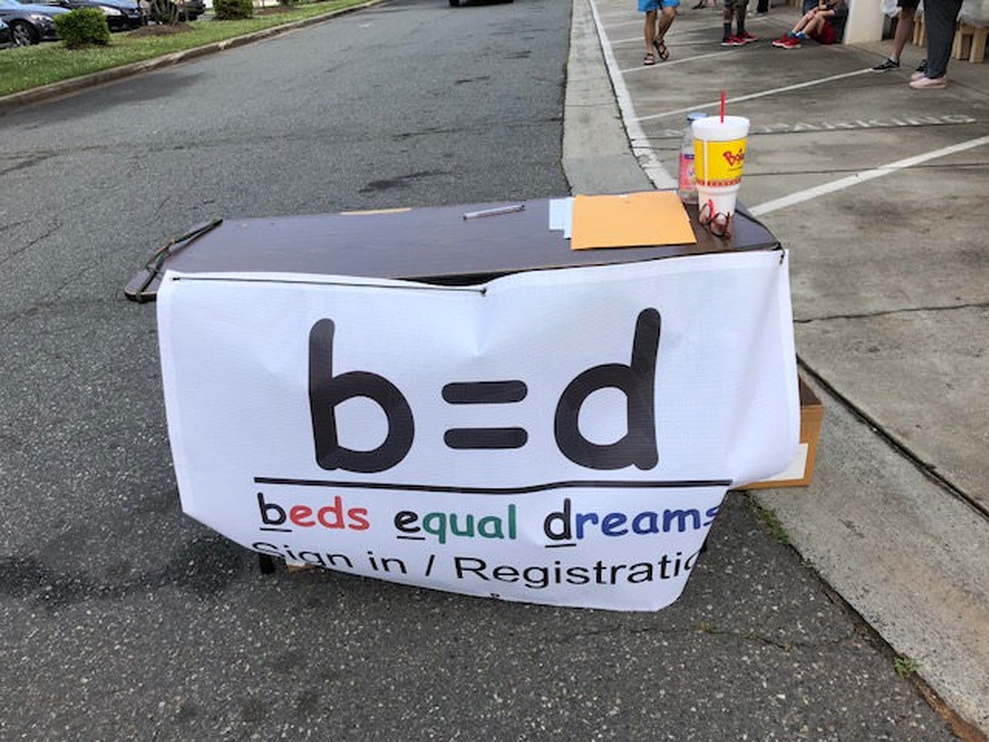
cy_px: 371
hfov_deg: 63.4
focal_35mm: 28
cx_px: 494
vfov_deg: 49.7
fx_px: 800
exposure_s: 1/1043
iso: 20
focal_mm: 3.99
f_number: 1.8
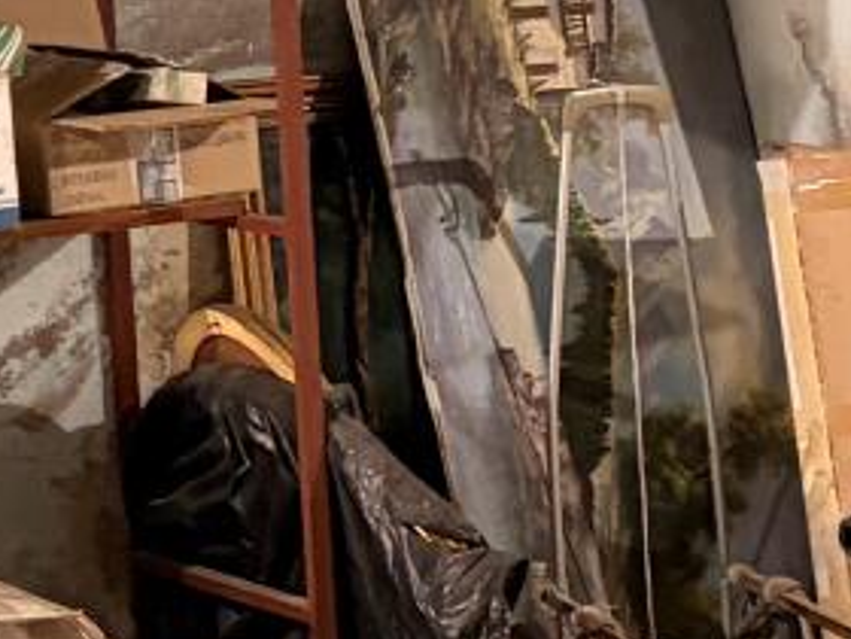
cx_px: 1705
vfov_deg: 8.0
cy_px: 183
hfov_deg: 9.9
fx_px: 4573
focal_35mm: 186
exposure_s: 1/50
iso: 320
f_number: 1.6
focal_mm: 5.96
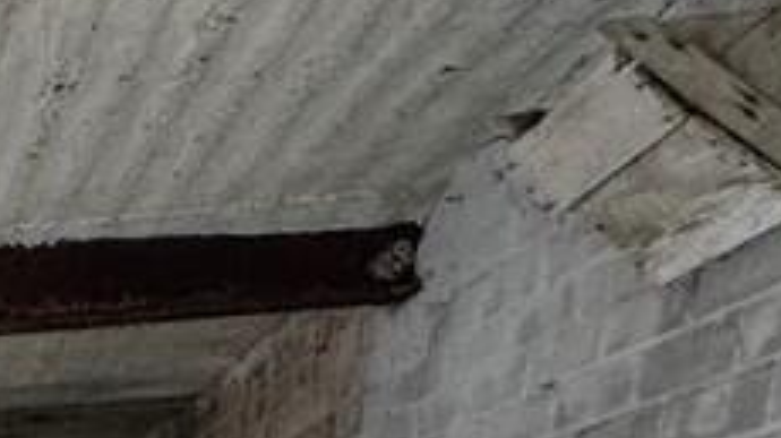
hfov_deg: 18.0
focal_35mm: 68
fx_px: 1407
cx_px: -859
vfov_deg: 14.9
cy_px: 845
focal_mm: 2.22
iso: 320
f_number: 2.2
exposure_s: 1/99
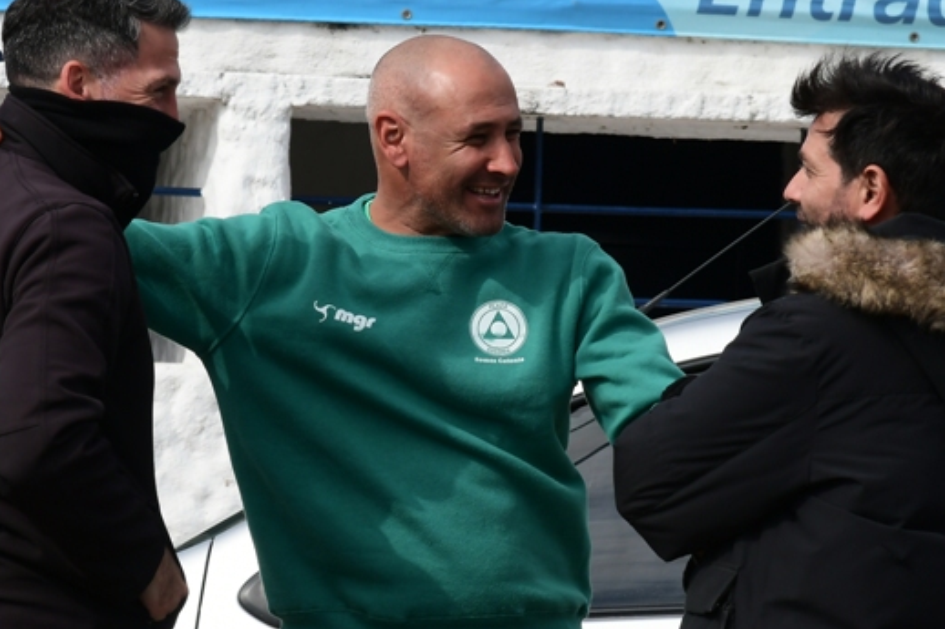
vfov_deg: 4.9
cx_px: 392
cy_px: 417
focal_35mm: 278
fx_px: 7295
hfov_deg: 7.4
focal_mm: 120
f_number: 10
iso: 320
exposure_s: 1/500
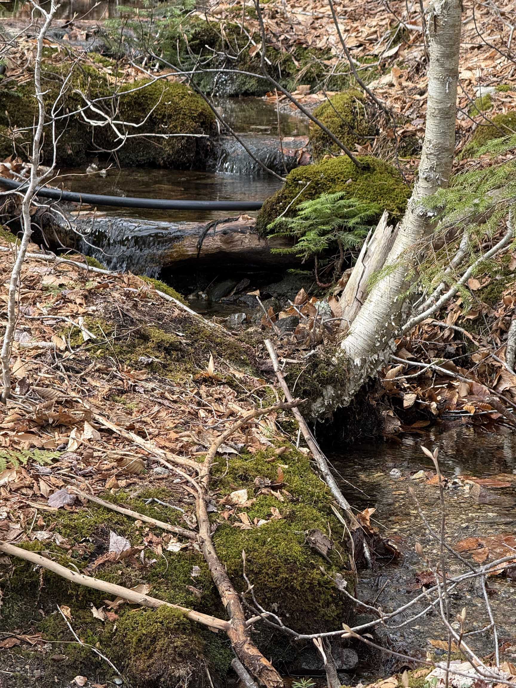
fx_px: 2385
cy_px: 344
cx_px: 258
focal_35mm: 120
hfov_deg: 12.3
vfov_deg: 16.4
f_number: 2.8
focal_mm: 15.66
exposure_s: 1/246
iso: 64
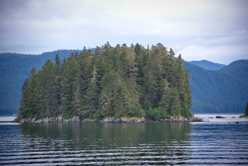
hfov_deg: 14.7
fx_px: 965
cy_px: 83
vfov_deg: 9.8
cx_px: 124
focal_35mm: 140
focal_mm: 140
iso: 125
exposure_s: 1/320
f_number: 4.8
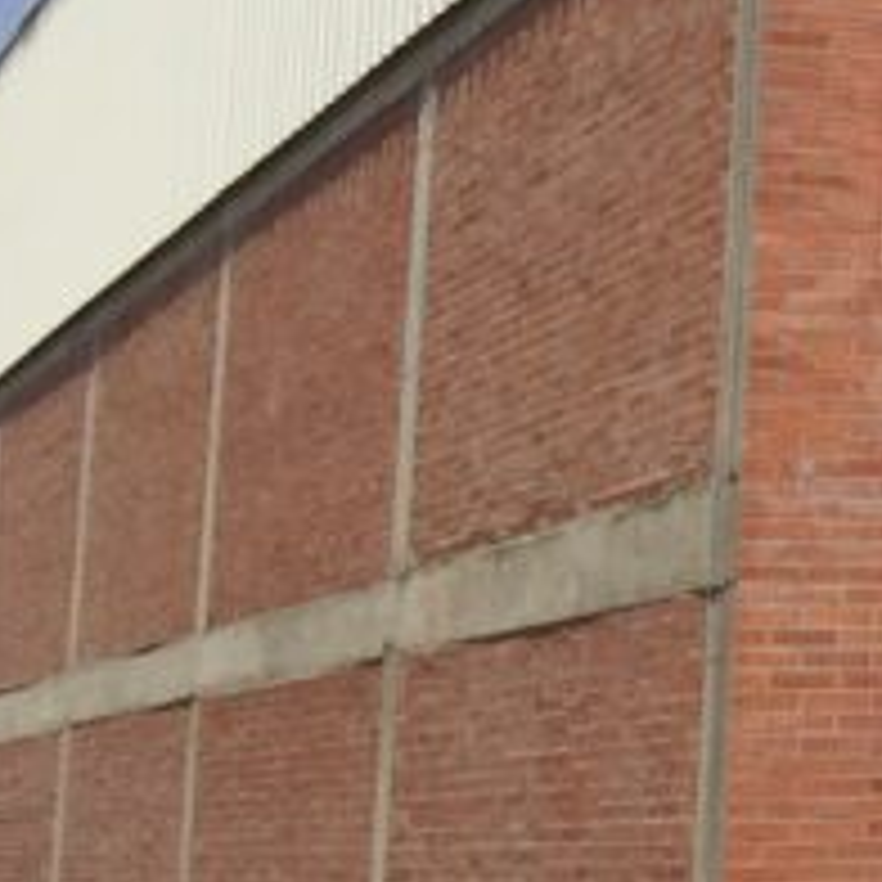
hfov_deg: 10.9
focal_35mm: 134
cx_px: 2182
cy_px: 176
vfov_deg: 13.0
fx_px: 3863
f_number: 2.2
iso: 32
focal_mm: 4.15
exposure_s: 1/3968
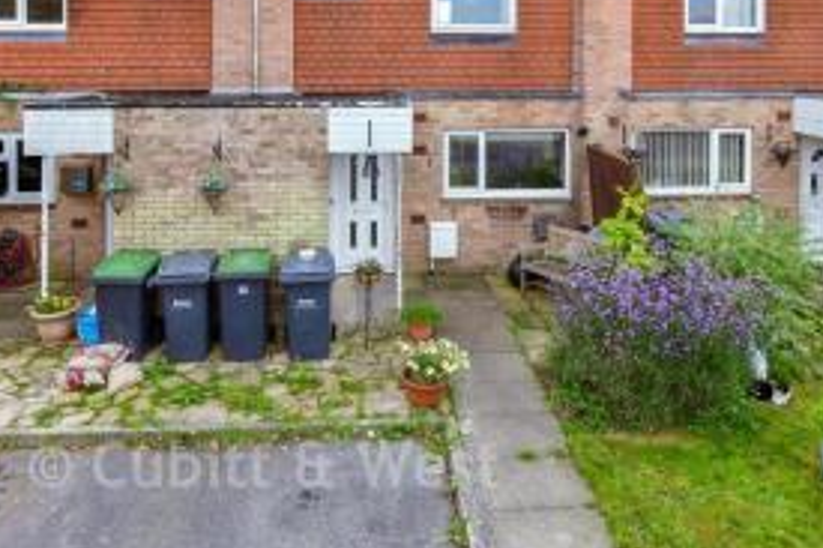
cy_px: 139
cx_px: 491
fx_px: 594
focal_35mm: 26
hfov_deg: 68.8
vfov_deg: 47.7
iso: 400
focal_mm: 10
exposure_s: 1/320
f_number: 8
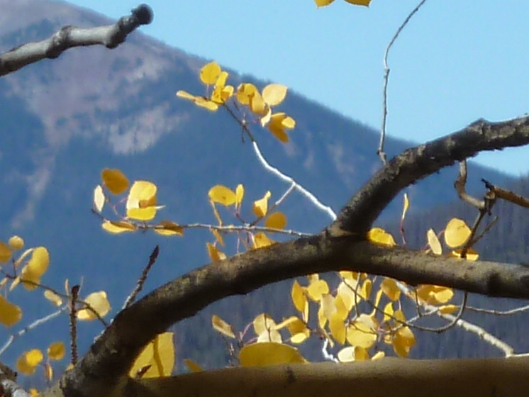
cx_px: -136
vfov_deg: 2.3
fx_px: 9753
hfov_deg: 3.1
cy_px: 94
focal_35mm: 638
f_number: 4.4
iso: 80
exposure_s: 1/400
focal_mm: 19.5
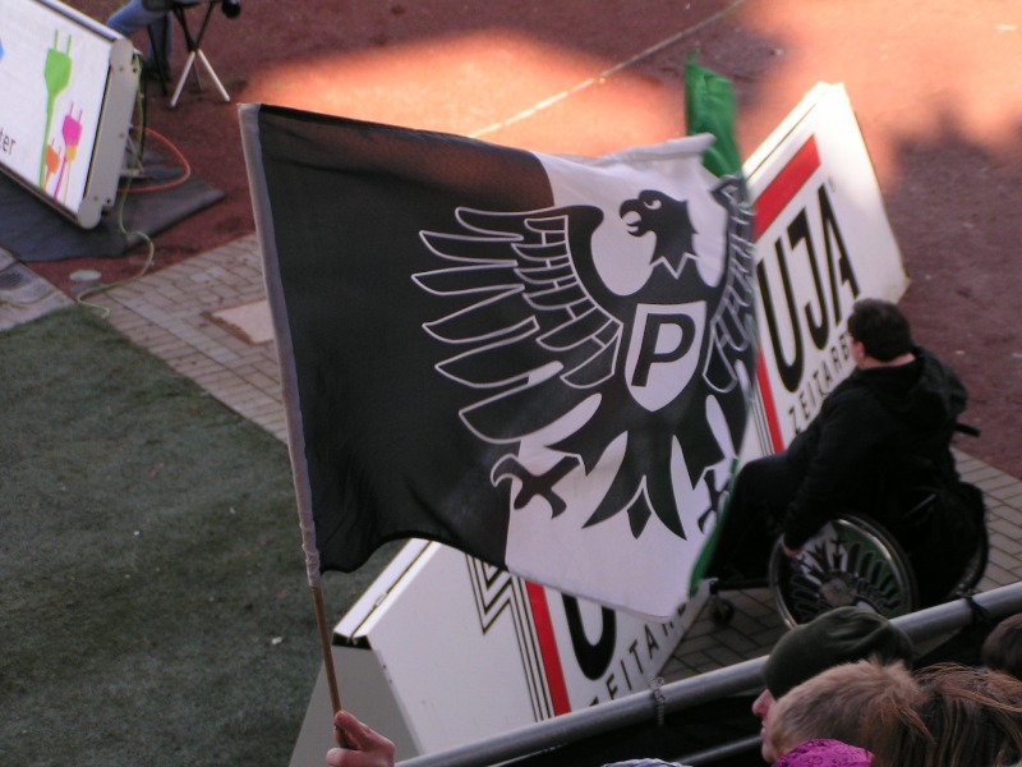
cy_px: 384
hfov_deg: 19.8
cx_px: 511
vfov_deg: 14.9
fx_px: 2923
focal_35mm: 99
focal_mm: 15.2
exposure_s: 1/160
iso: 50
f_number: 4
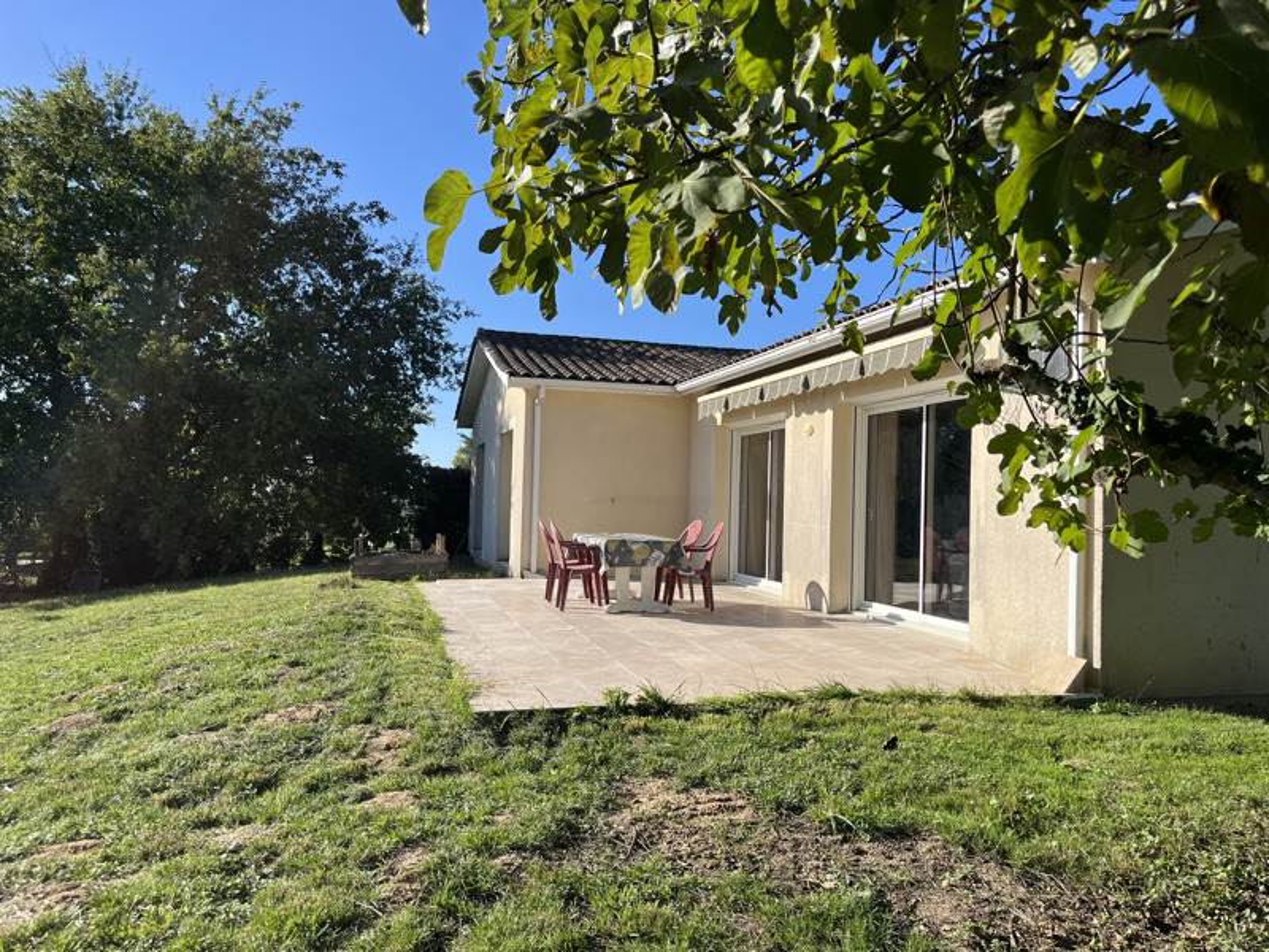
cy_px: 476
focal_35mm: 26
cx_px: 634
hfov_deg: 67.3
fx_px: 953
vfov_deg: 53.1
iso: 50
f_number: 1.6
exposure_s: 1/2571
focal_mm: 5.1
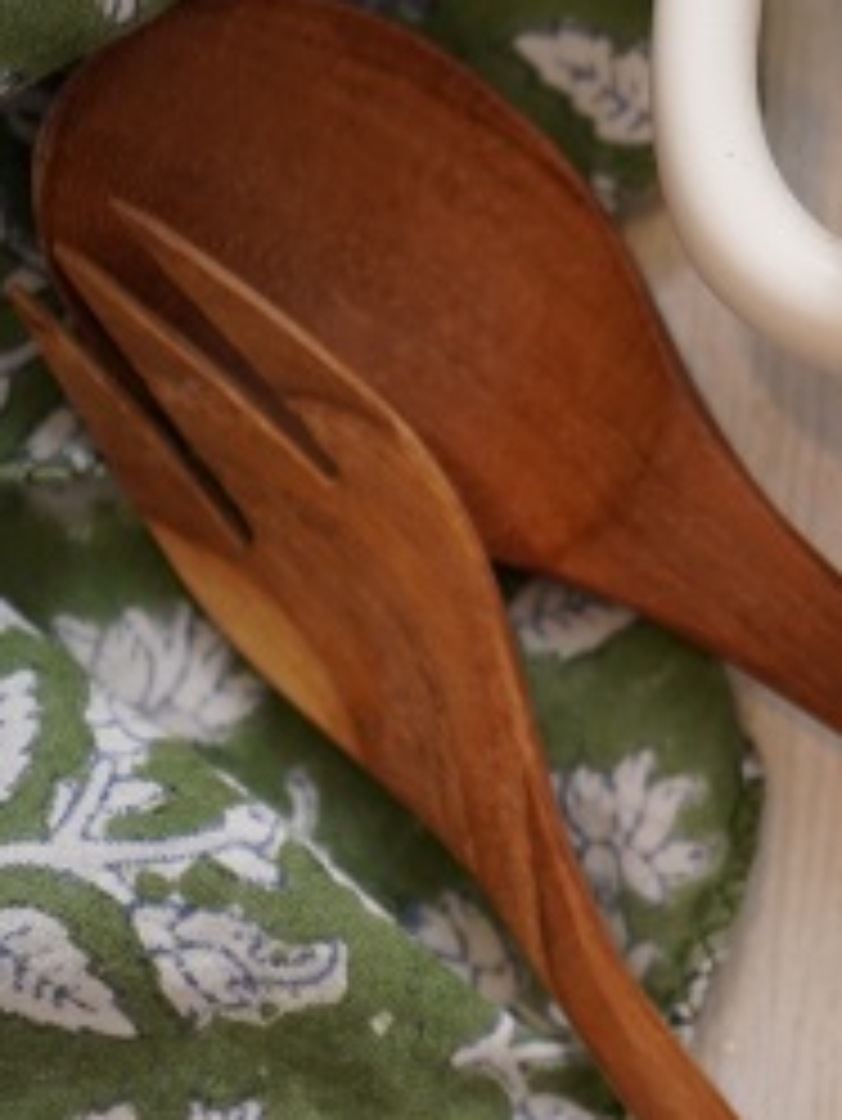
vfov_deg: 11.6
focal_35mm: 169
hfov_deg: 8.3
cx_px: 1801
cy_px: 45
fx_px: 5476
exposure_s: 1/60
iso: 800
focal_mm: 54
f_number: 5
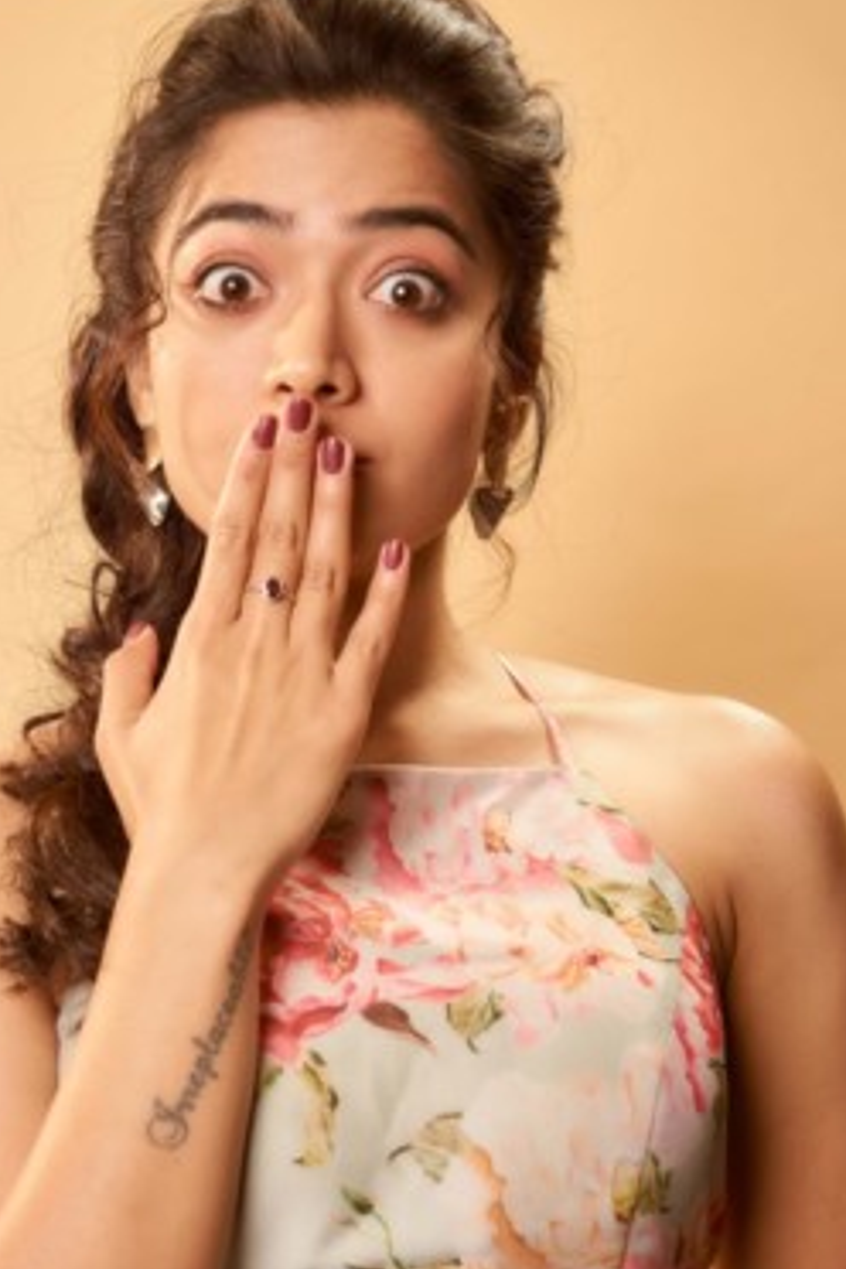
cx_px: 350
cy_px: 710
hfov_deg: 14.5
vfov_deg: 21.7
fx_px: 3313
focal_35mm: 94
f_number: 6.7
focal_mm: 70
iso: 1250
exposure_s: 1/200
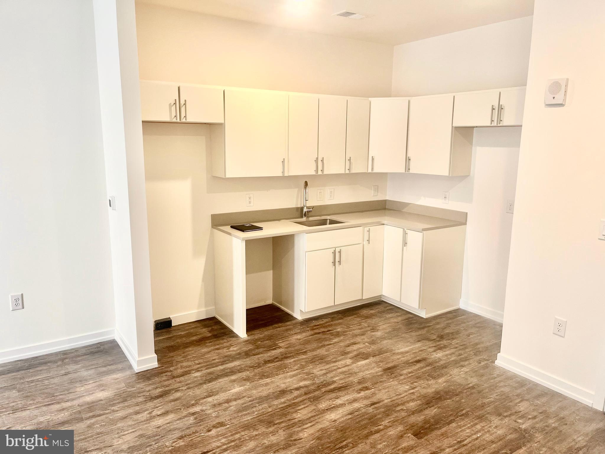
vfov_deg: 53.1
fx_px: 454
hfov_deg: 67.3
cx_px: 302
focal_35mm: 26
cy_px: 227
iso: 125
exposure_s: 1/60
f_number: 1.6
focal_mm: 5.1
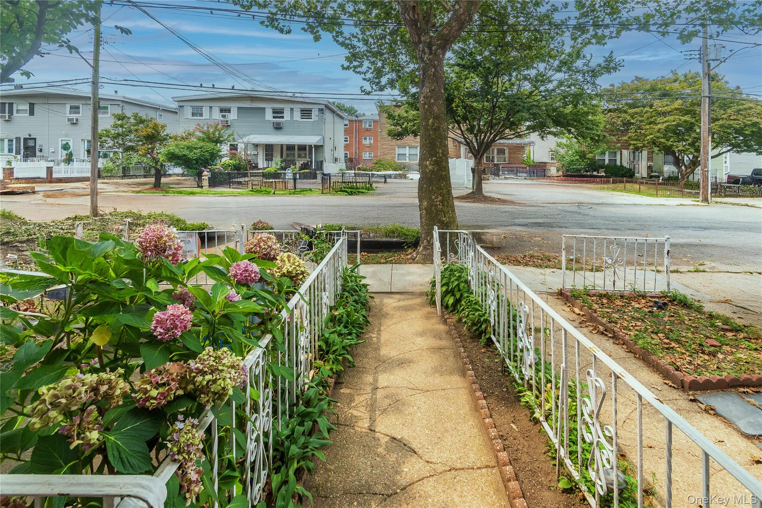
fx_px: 317
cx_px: 381
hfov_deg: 100.4
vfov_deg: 77.3
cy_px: 254
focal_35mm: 15
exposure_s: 1/200
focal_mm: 10
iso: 100
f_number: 7.1
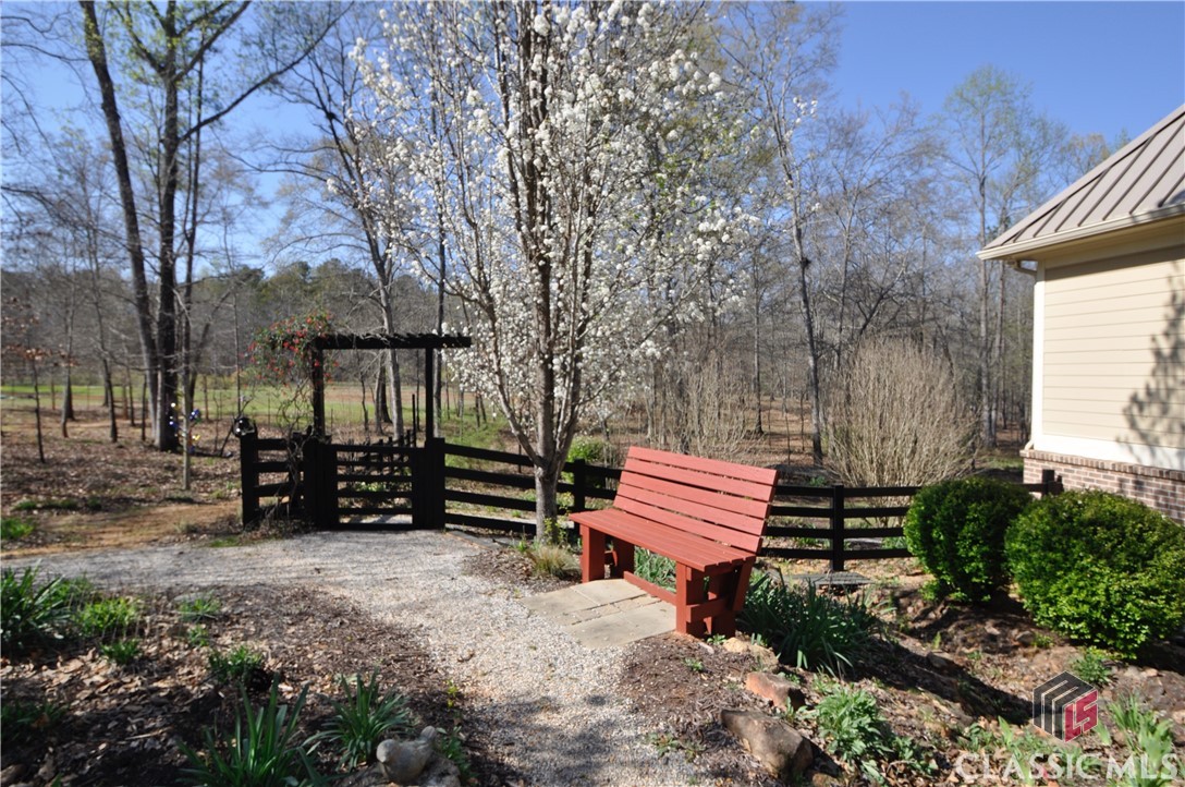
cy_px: 394
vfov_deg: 67.2
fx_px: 592
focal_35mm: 18
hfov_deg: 90.1
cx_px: 592
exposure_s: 1/250
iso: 200
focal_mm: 12
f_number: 8
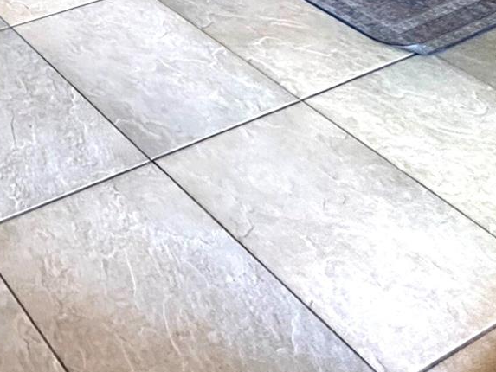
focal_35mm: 50
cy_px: -183
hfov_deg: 27.1
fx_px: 717
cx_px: -246
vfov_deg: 23.5
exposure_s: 1/60
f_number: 2.2
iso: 500
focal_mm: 2.22
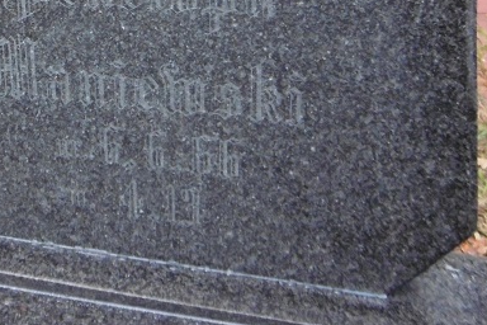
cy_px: -41
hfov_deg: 37.2
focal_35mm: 52
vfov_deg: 24.1
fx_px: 703
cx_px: 115
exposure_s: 1/80
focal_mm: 4.3
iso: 320
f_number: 3.1
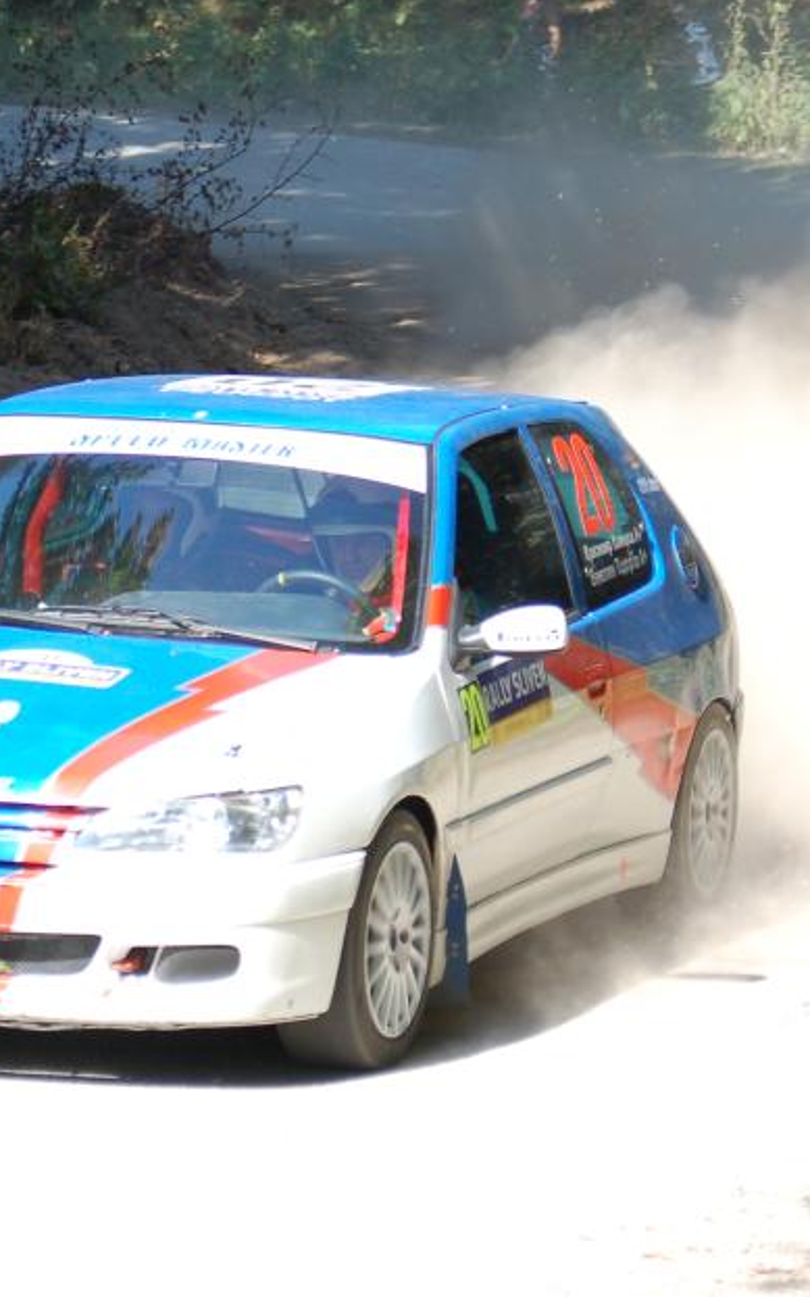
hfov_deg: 6.5
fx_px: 7104
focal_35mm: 201
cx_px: 212
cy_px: 601
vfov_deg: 10.4
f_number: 5.6
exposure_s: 1/500
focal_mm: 80
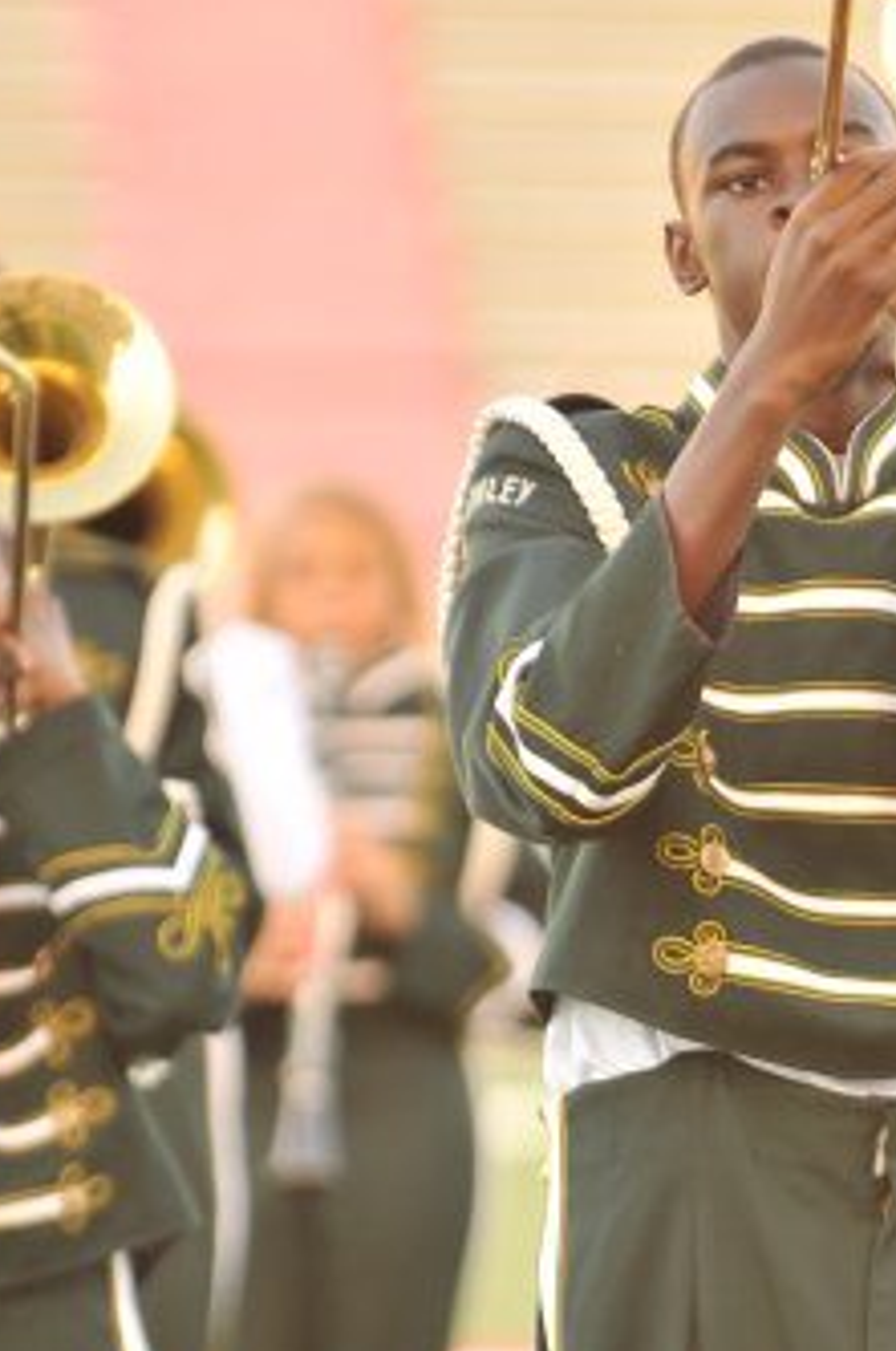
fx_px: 20259
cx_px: 744
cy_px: 872
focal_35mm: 541
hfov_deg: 2.5
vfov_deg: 3.8
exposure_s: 1/200
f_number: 2.8
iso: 200
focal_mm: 200
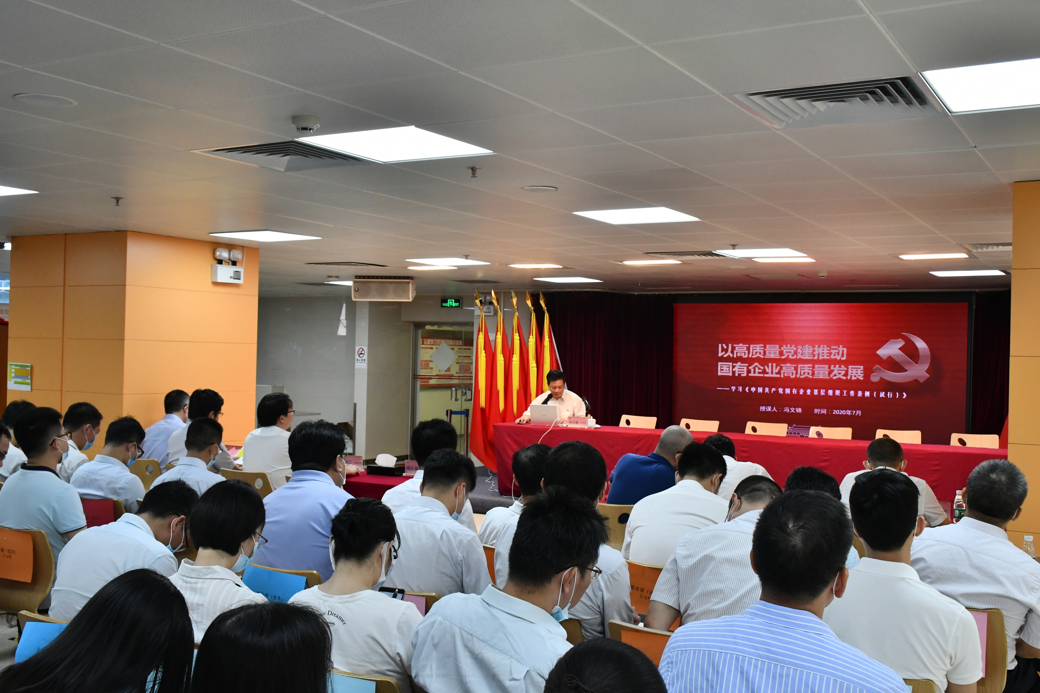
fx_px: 1040
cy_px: 346
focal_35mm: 36
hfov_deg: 53.1
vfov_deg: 36.9
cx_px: 520
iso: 1600
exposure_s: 1/80
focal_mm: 24
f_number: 9
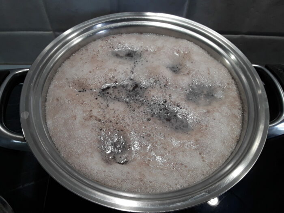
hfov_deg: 65.3
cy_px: 106
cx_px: 142
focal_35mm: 27
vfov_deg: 51.4
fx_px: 222
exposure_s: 1/33
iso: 64
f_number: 1.9
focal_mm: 2.91
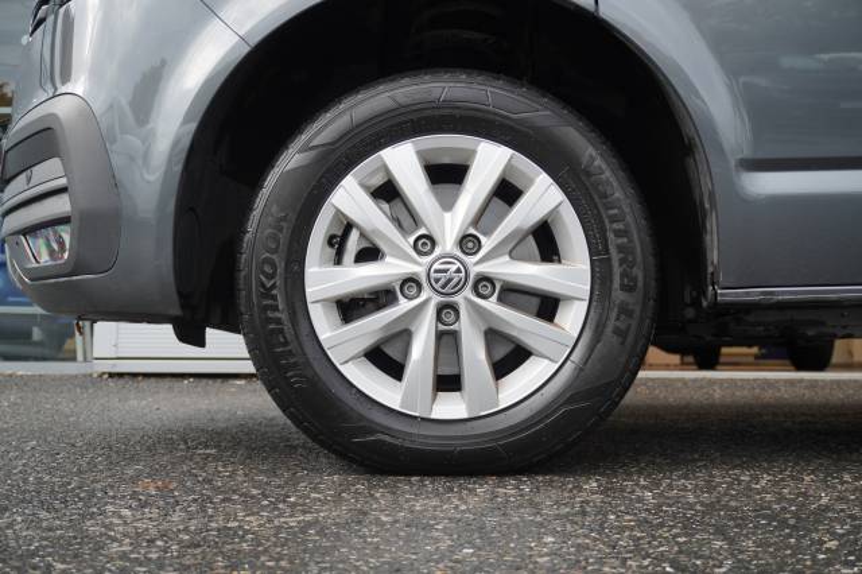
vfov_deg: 30.8
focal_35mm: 44
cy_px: 287
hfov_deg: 45.0
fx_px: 1041
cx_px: 431
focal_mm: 29
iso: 160
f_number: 4.5
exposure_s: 1/60
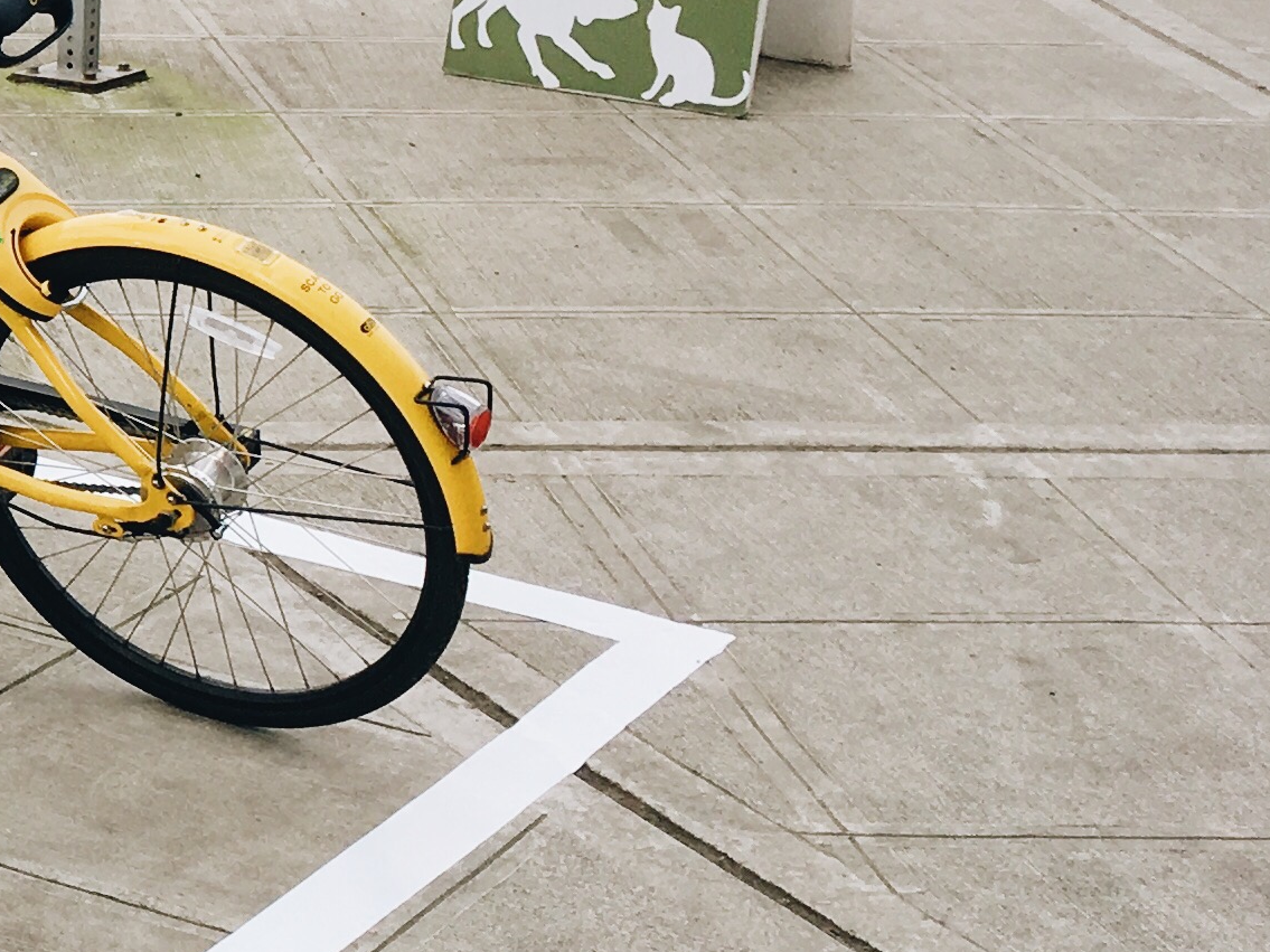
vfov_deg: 14.3
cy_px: 313
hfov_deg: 16.4
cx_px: -924
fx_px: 3778
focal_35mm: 103
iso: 25
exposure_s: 1/450
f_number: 2.2
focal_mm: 4.15
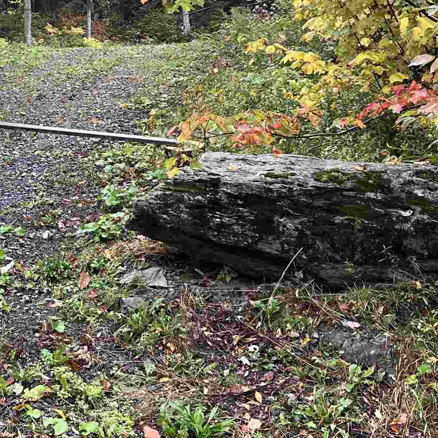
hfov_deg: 23.7
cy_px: 55
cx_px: -23
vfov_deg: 24.4
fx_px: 988
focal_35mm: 69
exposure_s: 1/122
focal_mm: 5.1
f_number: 1.6
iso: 80
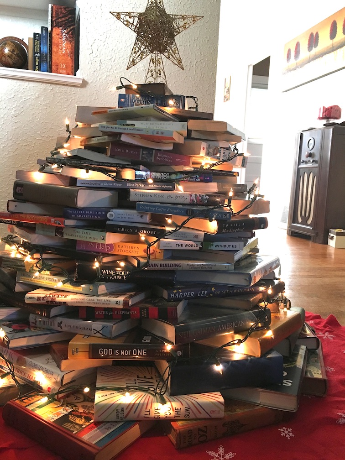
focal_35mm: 29
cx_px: 172
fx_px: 385
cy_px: 230
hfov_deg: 48.2
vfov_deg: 61.7
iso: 125
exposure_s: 1/30
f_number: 2.2
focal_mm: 4.15
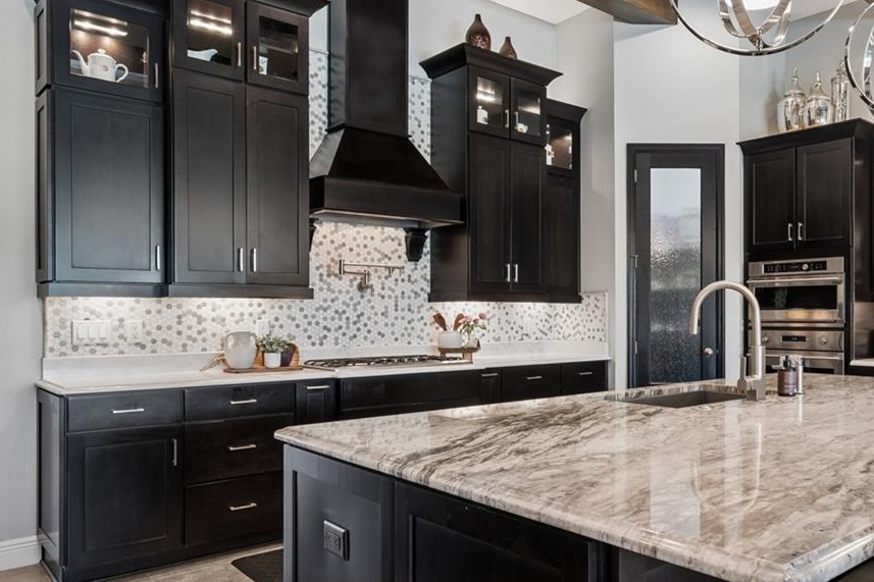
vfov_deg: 46.4
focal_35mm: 28
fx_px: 680
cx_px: 582
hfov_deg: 63.8
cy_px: 307
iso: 100
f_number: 7.1
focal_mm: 10
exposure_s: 1/1.25
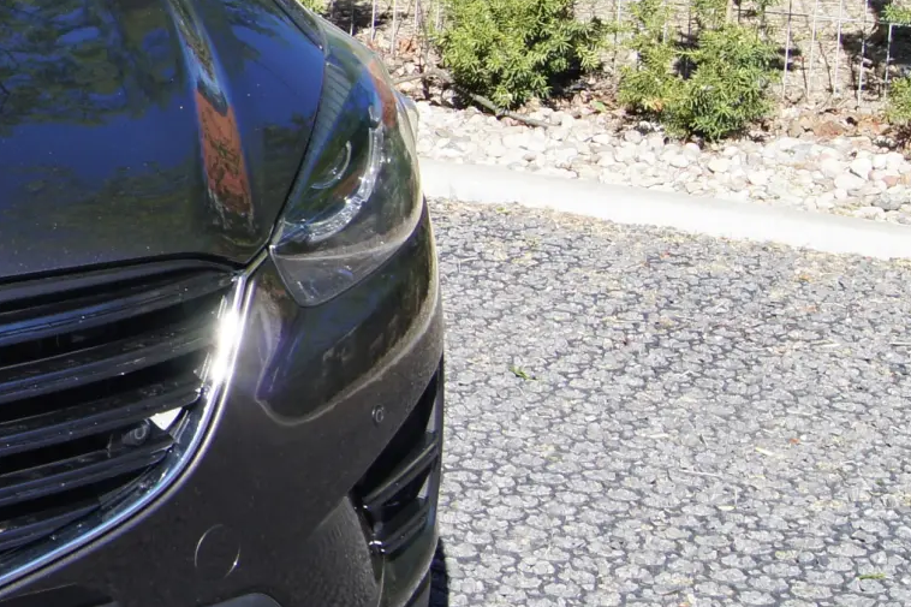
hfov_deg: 17.2
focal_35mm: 110
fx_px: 2783
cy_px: 154
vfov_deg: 12.4
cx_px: -362
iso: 100
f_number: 11
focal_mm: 24
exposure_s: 1/60
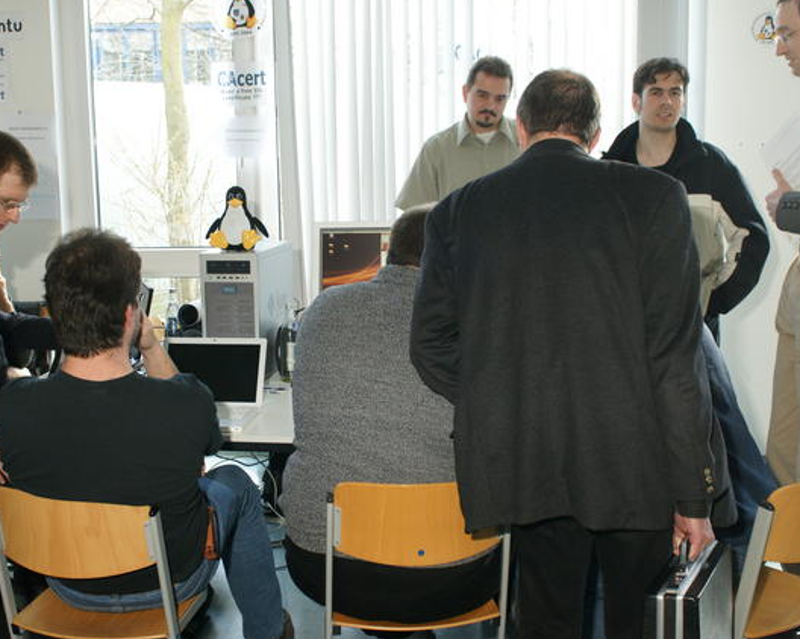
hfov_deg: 44.7
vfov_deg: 36.5
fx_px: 970
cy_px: 317
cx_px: 353
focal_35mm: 41
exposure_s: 1/60
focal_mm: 24
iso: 800
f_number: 5.6
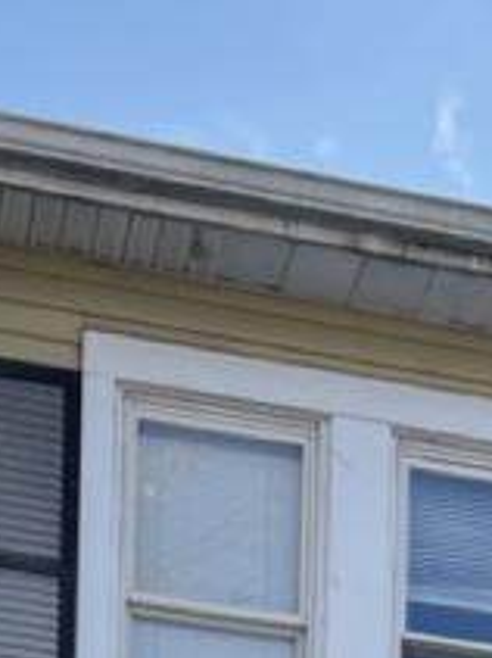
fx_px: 2523
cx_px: 489
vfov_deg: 11.6
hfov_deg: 11.0
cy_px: 1681
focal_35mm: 133
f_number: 1.5
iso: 50
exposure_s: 1/1377
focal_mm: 5.7
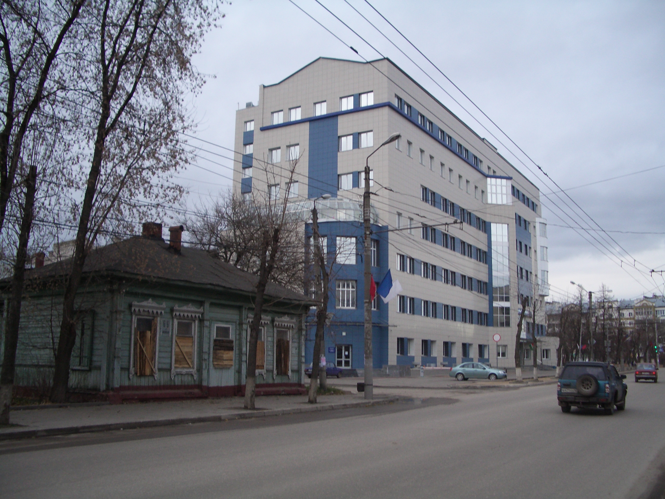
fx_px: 672
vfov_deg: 40.7
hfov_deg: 52.6
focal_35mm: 35
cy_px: 250
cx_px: 332
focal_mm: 5.8
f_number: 2.6
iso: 100
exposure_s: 1/60
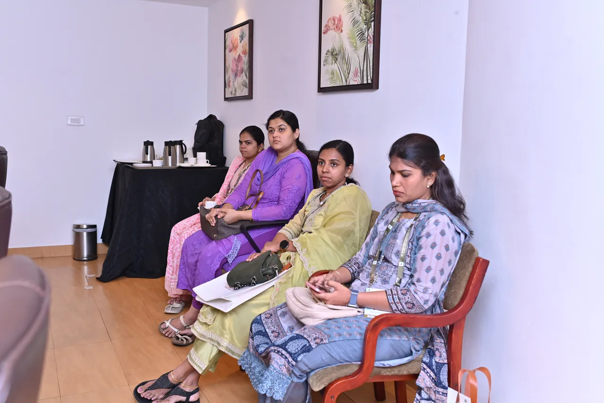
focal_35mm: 35
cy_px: 202
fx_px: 587
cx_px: 302
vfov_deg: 37.8
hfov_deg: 54.4
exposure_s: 1/125
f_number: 5.6
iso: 800
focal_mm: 35
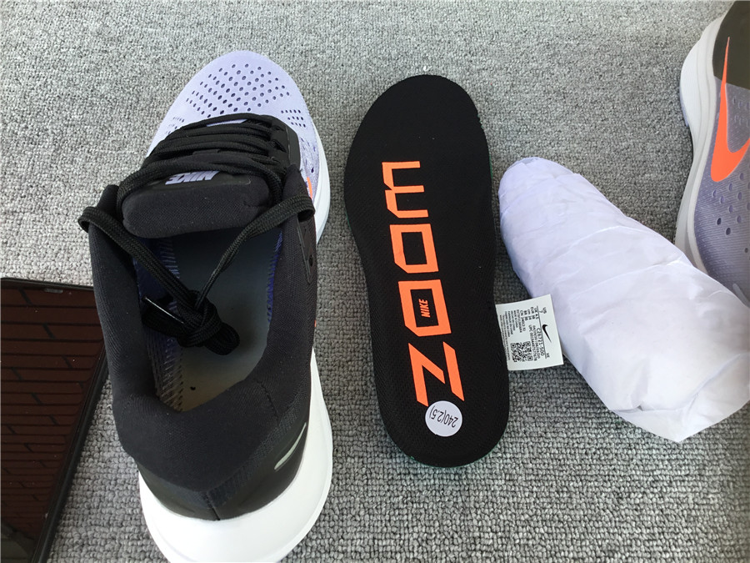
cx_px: 375
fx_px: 672
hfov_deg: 58.4
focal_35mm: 31
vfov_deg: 45.4
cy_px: 282
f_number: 2.4
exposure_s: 1/100
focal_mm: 3.3
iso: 25
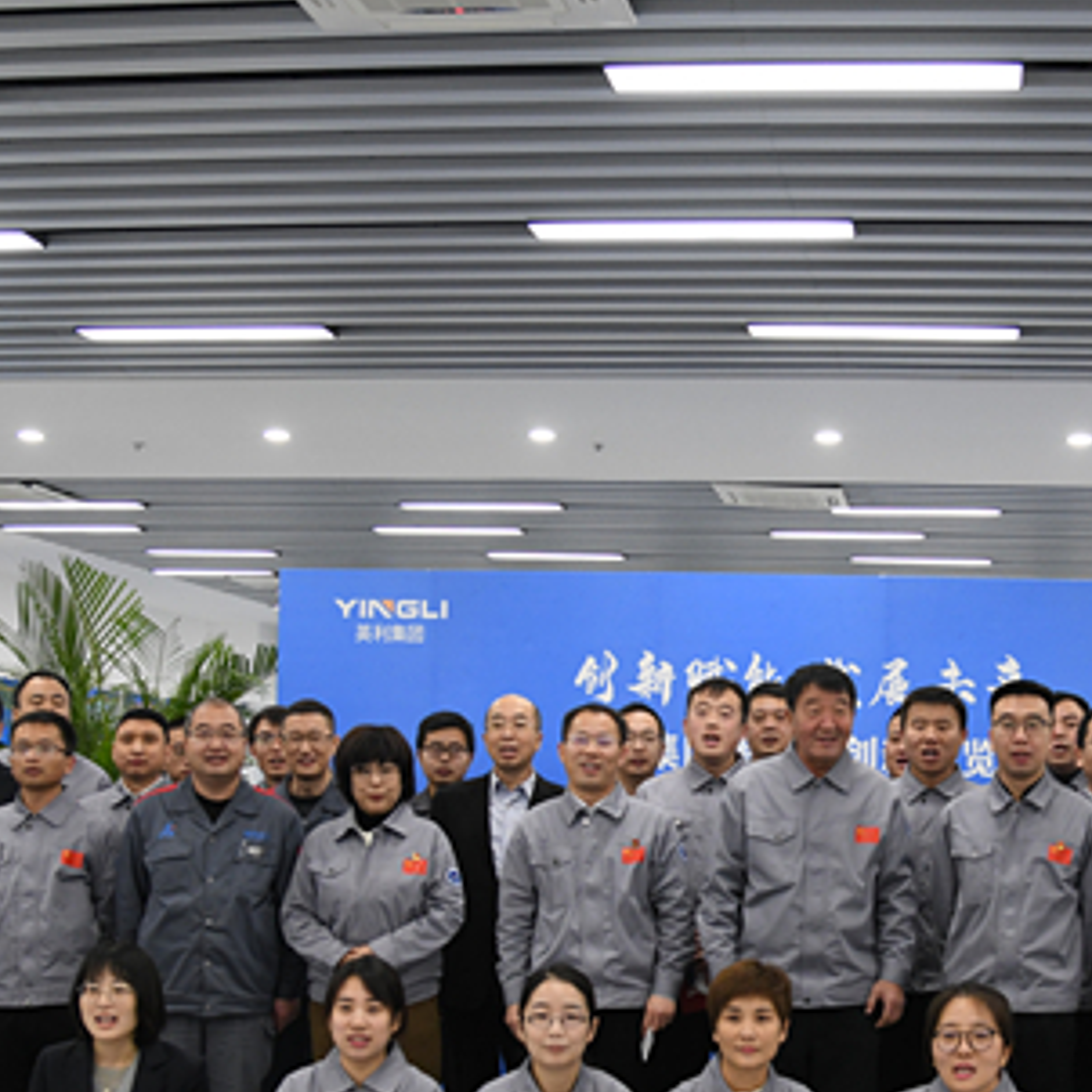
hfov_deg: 31.1
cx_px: 806
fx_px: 1927
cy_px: 808
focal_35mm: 54
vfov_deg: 31.1
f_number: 4
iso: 1600
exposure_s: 1/125
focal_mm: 24
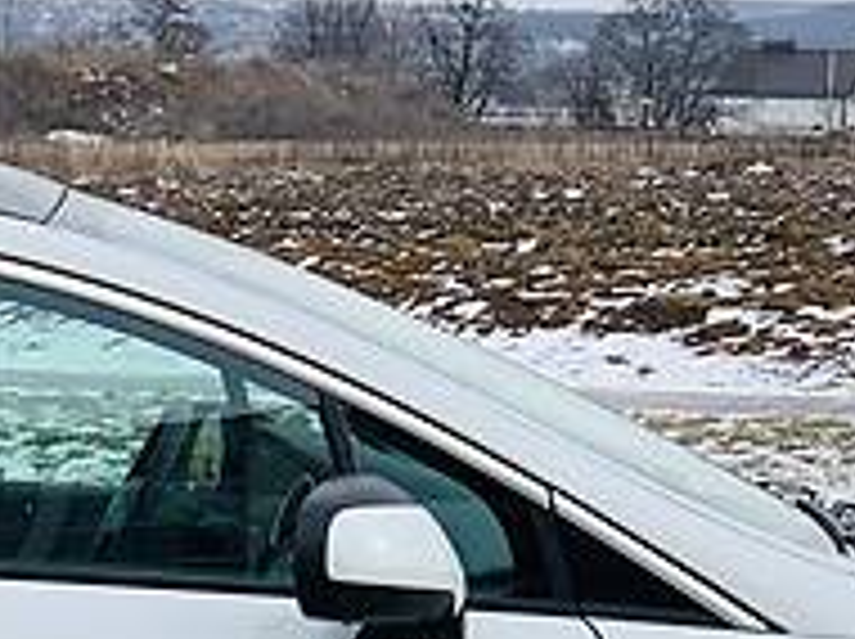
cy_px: 796
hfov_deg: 9.0
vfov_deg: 6.7
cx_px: -126
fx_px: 5402
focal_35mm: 219
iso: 16
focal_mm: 6
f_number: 2.4
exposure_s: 1/727
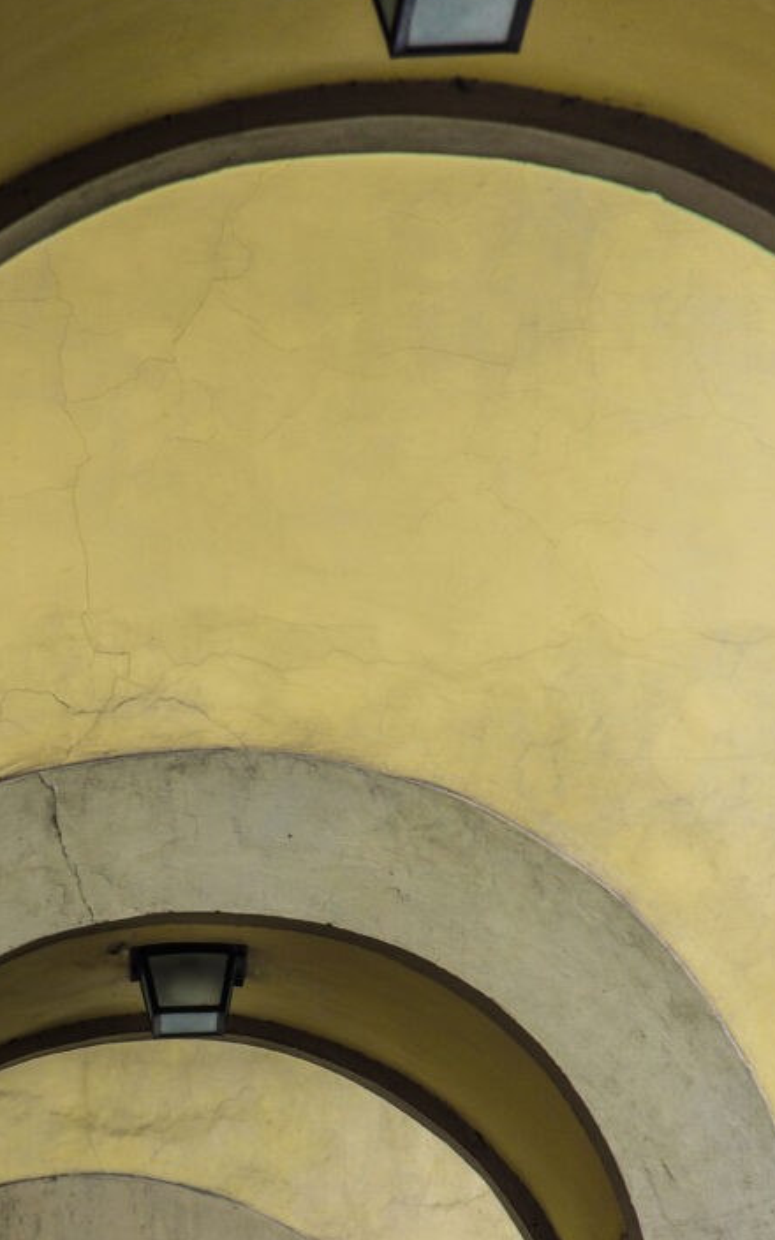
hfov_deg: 6.6
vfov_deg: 10.5
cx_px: 151
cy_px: 986
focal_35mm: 200
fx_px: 6759
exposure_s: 1/30
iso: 500
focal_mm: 120
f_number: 7.1
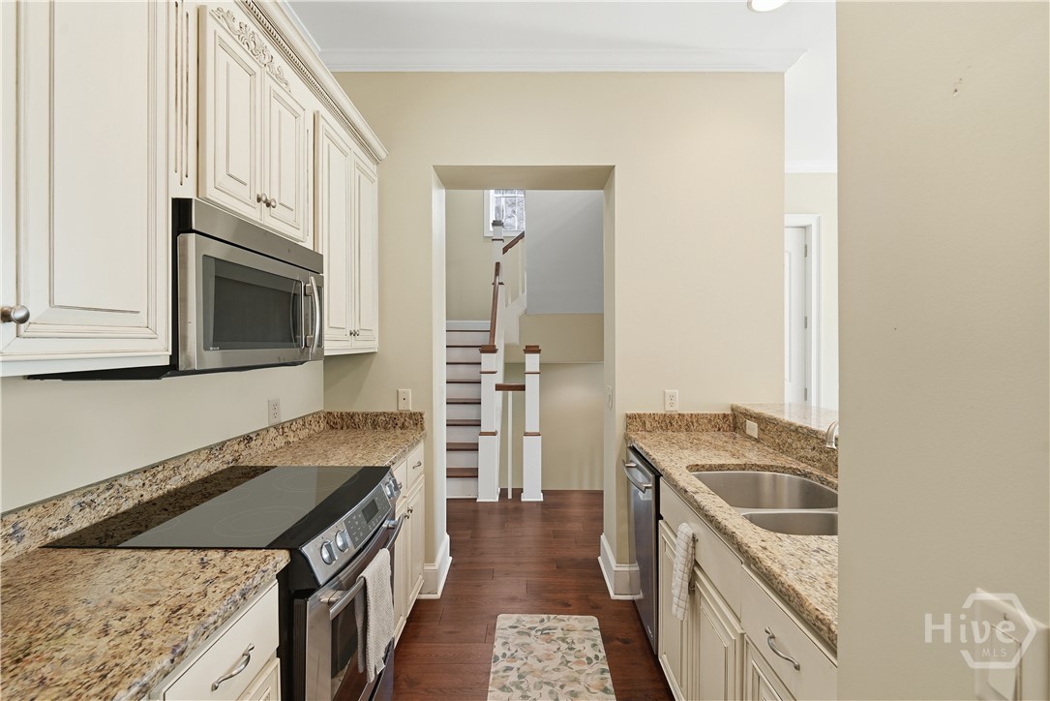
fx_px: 467
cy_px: 350
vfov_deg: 73.8
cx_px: 525
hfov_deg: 96.7
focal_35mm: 16
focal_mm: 16
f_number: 8
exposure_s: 1/80
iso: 320
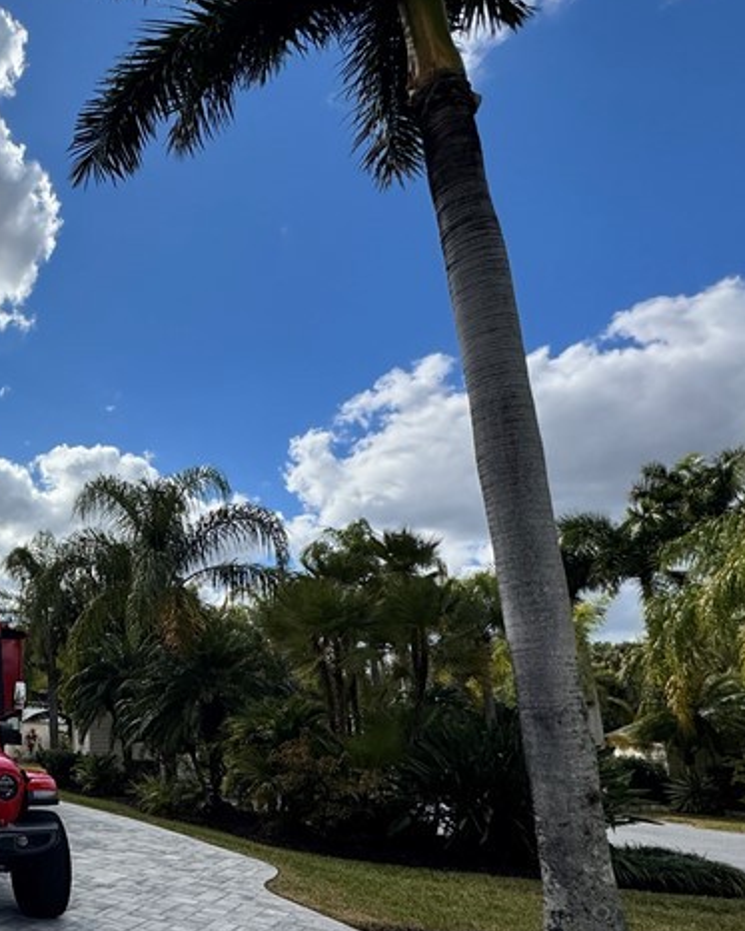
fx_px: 827
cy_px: 579
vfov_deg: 58.1
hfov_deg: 37.8
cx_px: -128
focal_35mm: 30
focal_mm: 2.22
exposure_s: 1/4132
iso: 50
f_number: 2.2
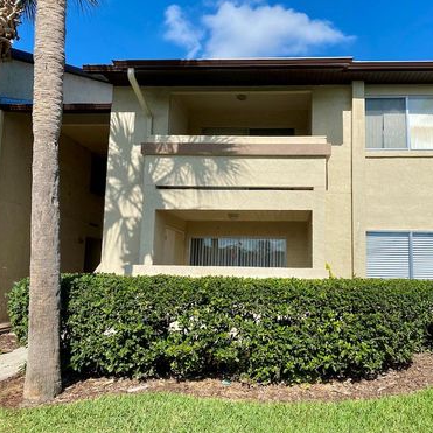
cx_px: 261
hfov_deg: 52.2
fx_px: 439
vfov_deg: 52.5
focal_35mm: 31
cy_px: 216
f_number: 1.8
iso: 32
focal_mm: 4.25
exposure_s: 1/4831
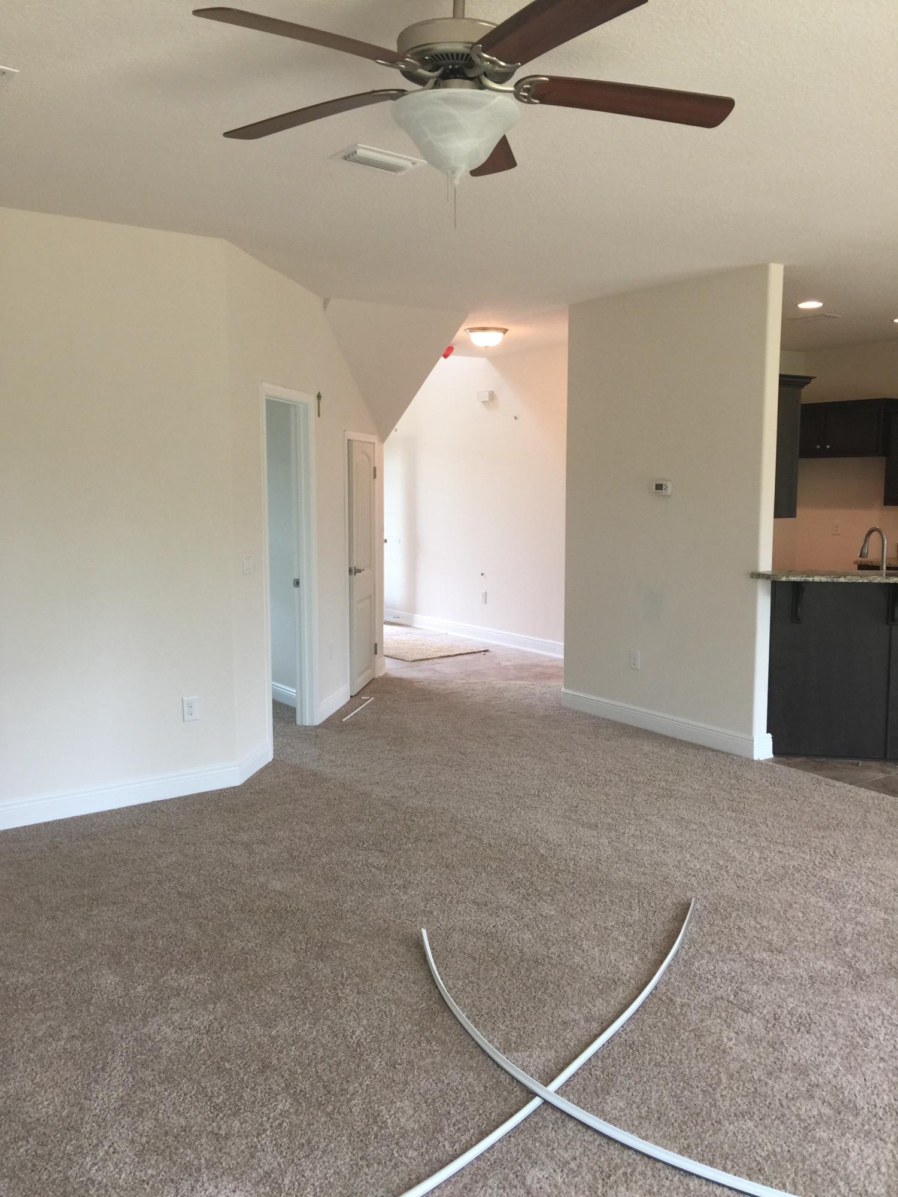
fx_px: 1003
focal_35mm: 29
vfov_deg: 61.7
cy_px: 598
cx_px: 449
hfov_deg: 48.2
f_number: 2.2
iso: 40
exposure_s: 1/30
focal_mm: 4.15
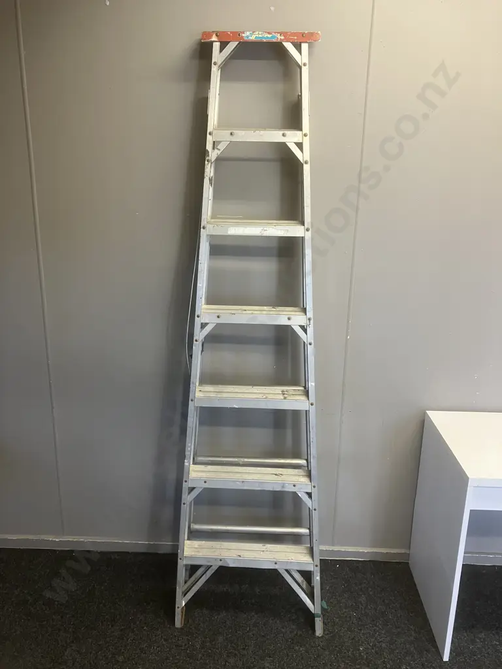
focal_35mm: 28
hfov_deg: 49.7
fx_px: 541
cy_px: 334
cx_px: 251
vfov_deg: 63.4
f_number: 1.8
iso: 80
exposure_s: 1/50
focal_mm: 3.99
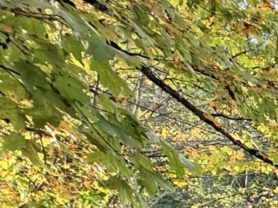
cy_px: 378
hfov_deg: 15.3
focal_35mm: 75
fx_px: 602
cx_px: 655
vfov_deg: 16.4
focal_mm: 2.22
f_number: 2.2
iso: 64
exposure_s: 1/99
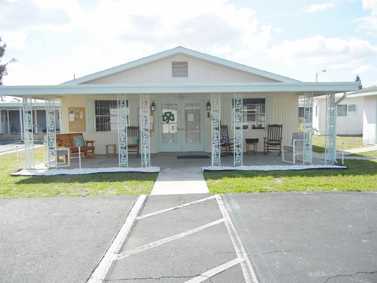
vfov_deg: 46.8
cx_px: 188
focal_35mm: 30
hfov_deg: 60.0
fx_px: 327
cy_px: 142
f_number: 7
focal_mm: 5.4
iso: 160
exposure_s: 1/334
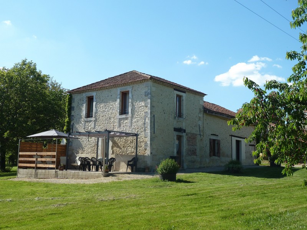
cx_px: 154
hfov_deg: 44.8
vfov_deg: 34.3
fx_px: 372
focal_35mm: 42
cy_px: 115
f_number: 4
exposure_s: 1/400
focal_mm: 6.9
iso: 80
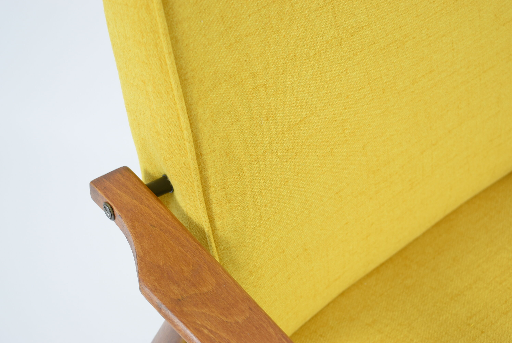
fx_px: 854
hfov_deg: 33.4
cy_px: 172
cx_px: 256
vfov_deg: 22.7
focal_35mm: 60
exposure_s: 1/10
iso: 100
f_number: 4.8
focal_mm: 40
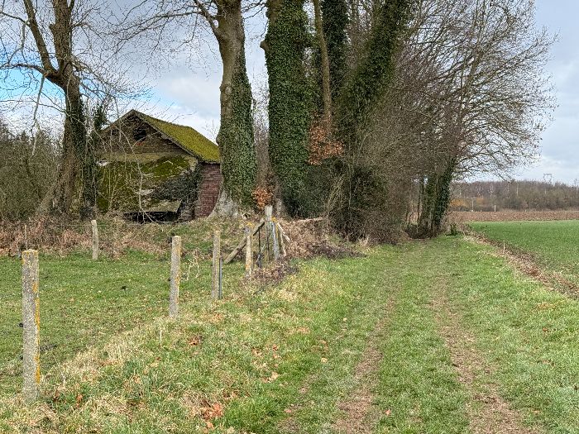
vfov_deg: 30.3
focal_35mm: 48
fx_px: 803
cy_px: 217
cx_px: 290
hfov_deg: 39.7
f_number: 1.78
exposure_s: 1/975
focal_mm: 6.76
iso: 100
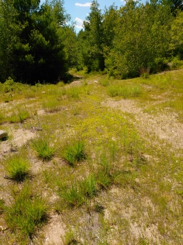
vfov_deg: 81.8
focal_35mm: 20
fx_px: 141
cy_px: 122
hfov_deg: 65.9
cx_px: 92
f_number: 2.2
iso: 100
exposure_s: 1/728
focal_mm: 3.46
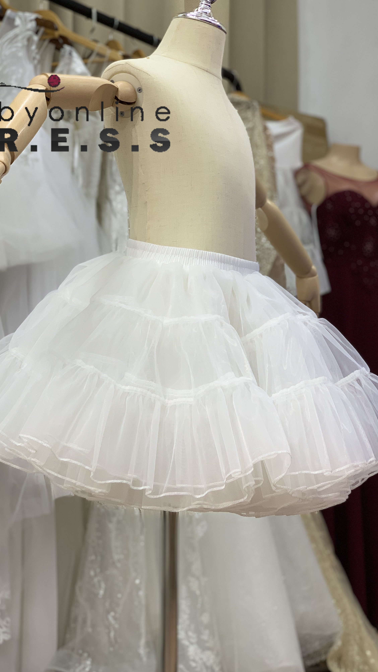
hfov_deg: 21.1
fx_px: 1016
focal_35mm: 57
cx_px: 165
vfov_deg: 36.6
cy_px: 335
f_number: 2.4
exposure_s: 1/122
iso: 64
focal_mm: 6
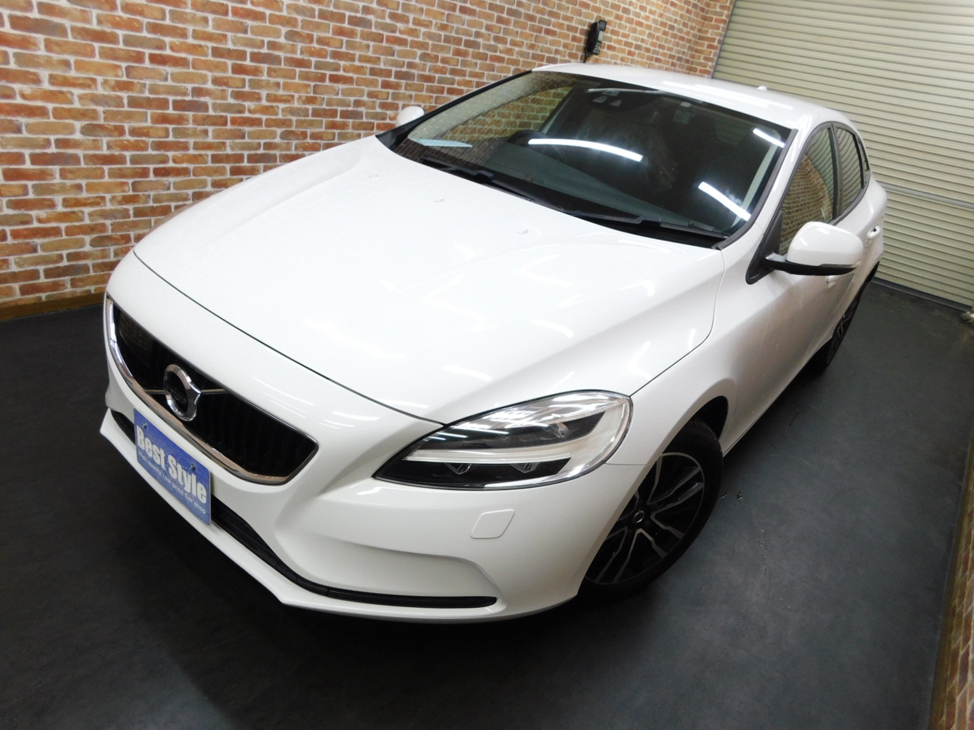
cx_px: 487
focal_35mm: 23
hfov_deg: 73.9
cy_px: 365
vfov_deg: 58.9
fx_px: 647
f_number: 3
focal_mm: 4
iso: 220
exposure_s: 1/30
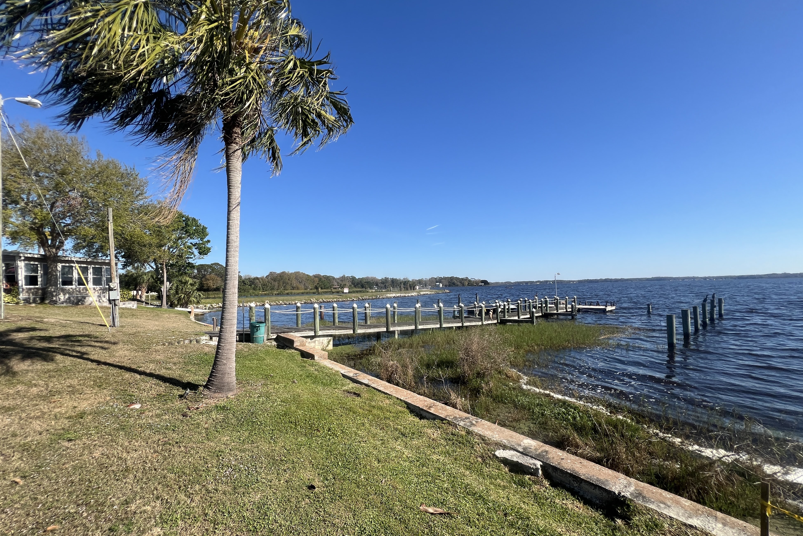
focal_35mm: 14
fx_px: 312
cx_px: 399
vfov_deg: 80.9
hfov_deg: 104.3
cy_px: 296
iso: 32
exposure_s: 1/1623
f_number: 1.8
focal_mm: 1.57
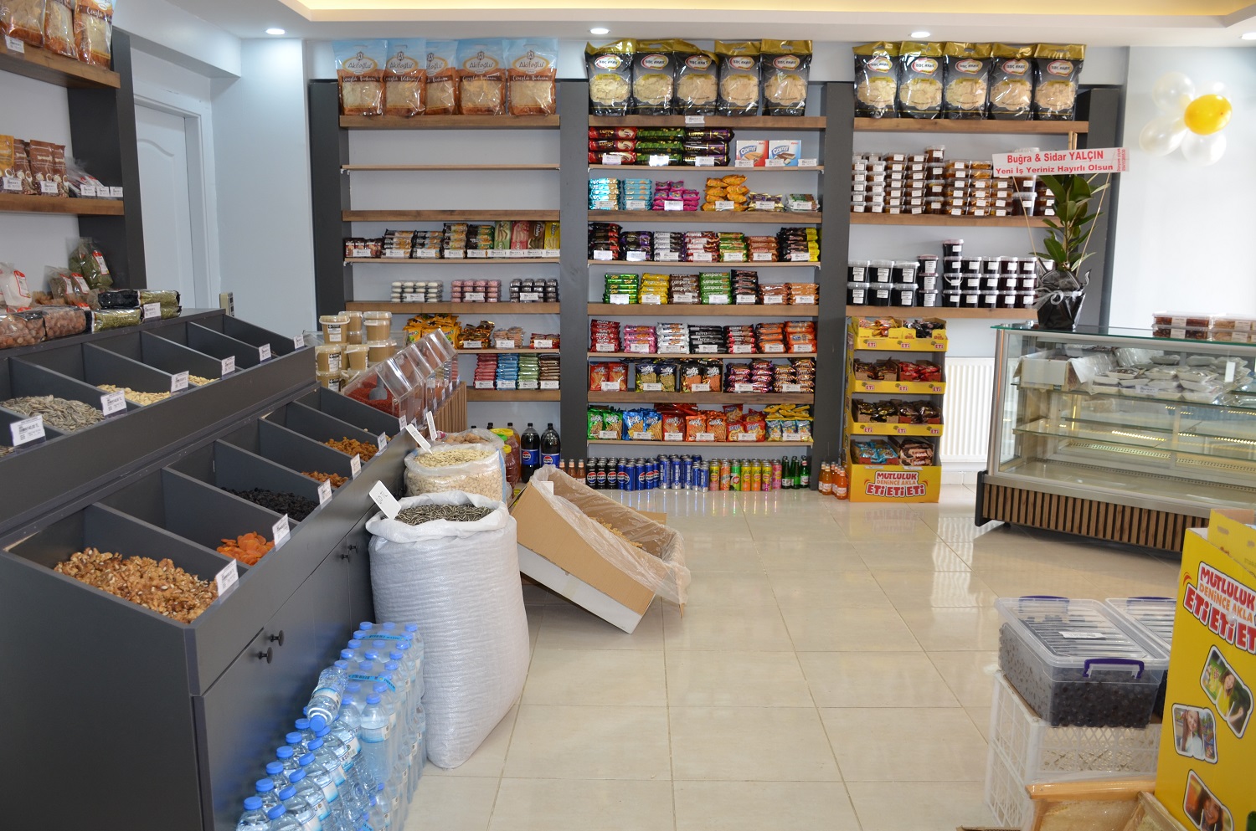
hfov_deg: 62.0
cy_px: 416
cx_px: 628
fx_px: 1044
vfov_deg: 43.4
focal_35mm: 30
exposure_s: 1/60
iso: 450
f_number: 4
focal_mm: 20
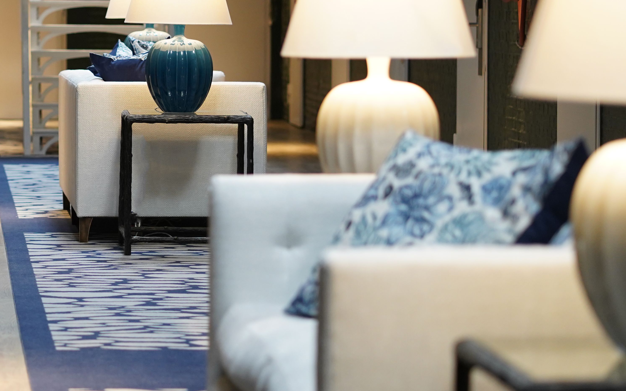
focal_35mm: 175
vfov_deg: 7.5
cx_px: 18
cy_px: 79
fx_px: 2985
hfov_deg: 11.9
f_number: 2.5
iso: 1600
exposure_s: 1/160
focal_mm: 85
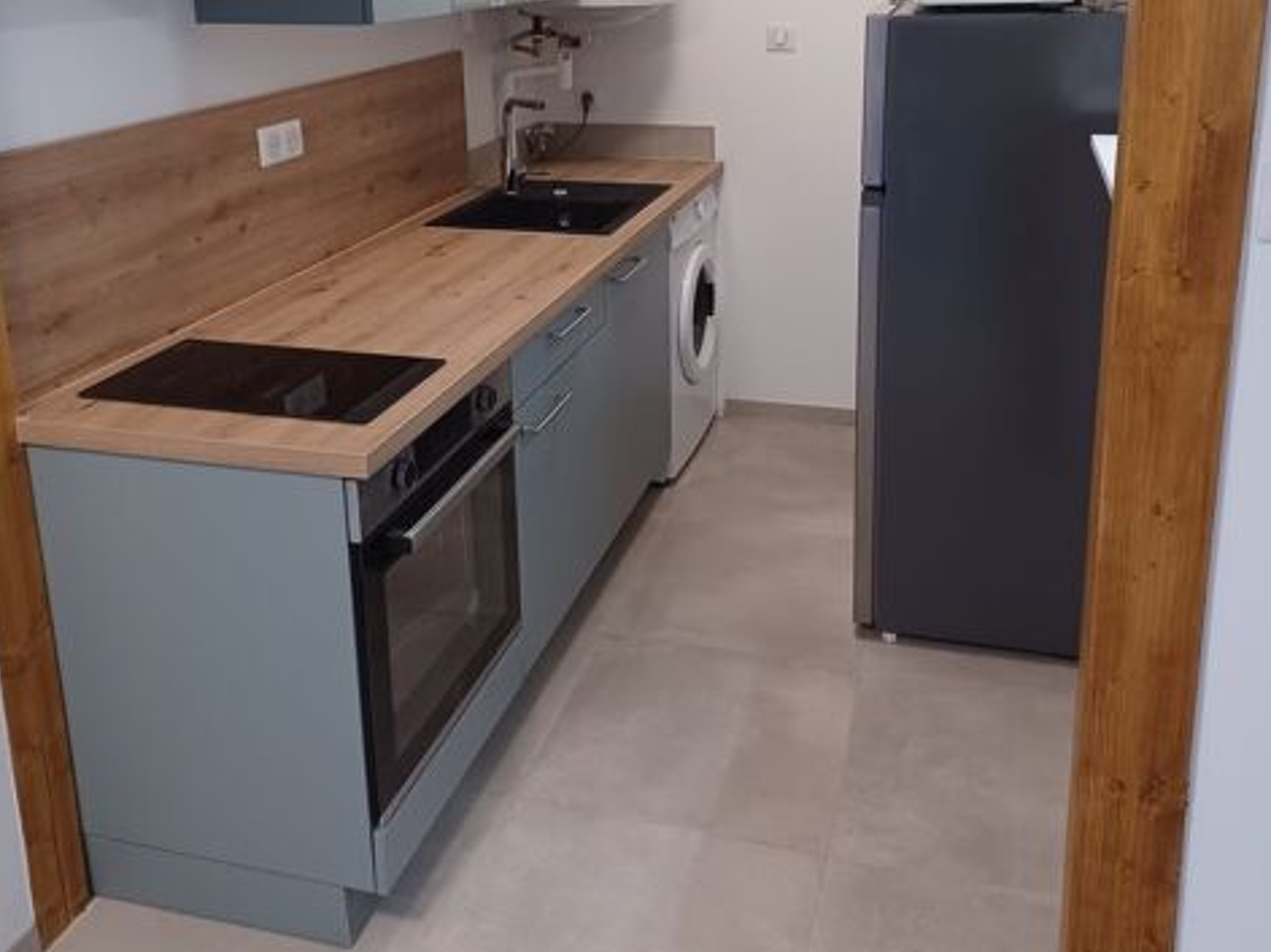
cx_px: 637
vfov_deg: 40.8
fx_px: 1248
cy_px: 259
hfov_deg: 54.0
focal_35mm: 34
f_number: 1.8
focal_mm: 4.6
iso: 400
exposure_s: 1/25
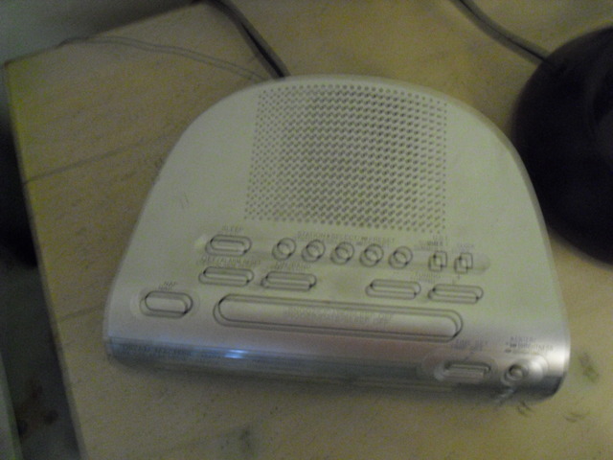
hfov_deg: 51.4
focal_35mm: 36
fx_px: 638
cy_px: 230
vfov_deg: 39.7
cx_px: 306
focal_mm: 6.3
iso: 800
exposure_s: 1/8
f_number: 3.1
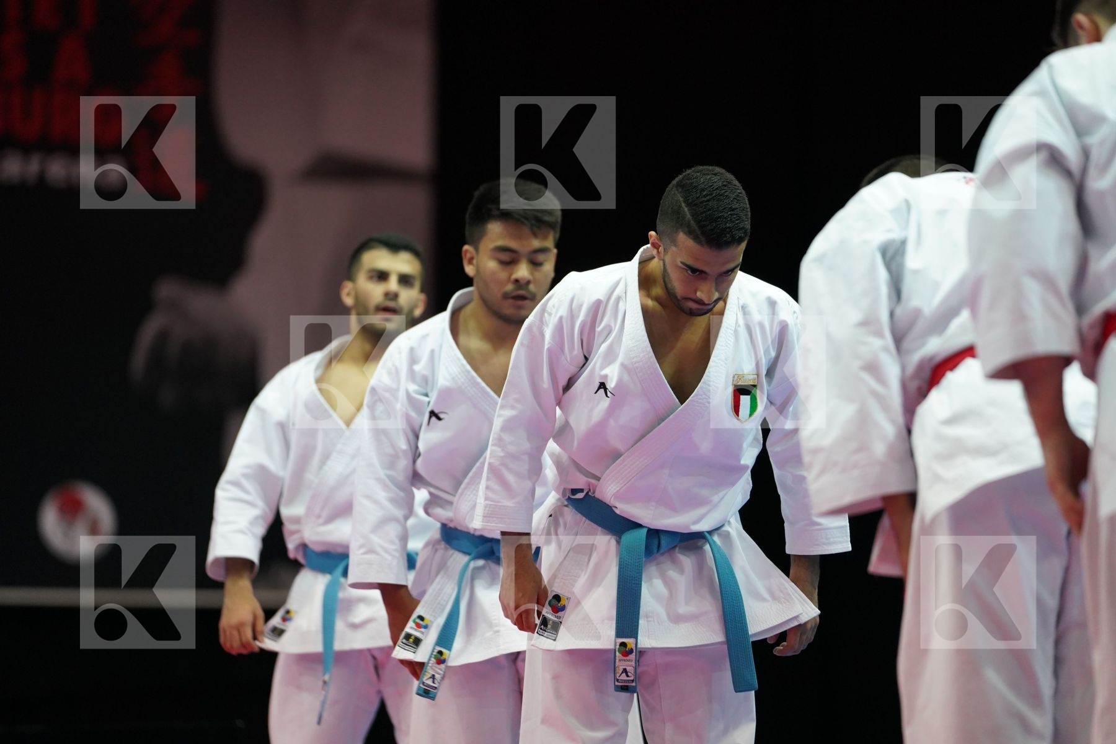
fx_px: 6200
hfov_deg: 10.3
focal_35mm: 200
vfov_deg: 6.9
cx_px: 558
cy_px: 372
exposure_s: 1/500
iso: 2000
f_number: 2.8
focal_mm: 200
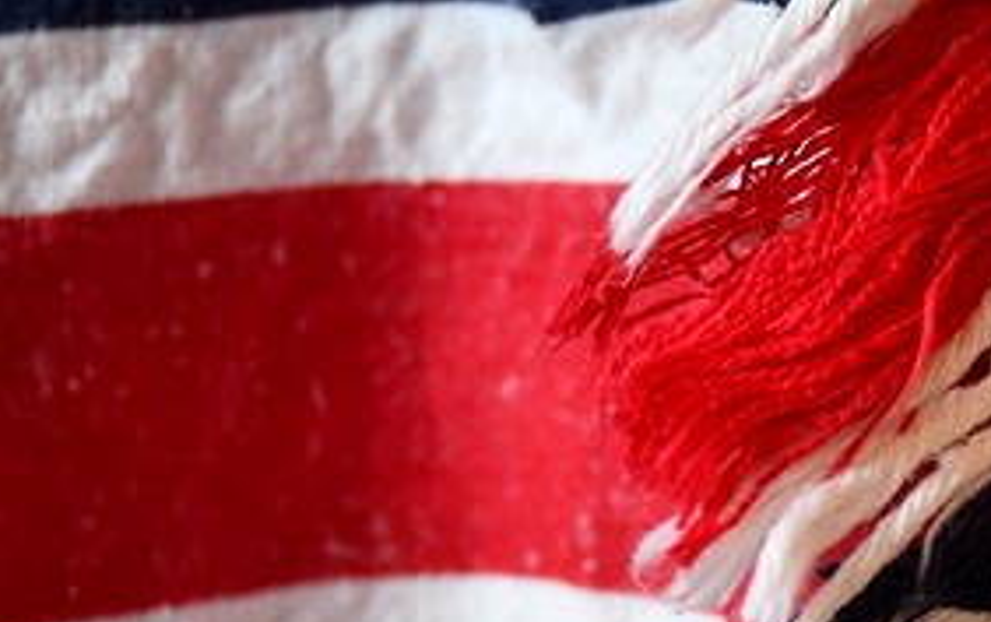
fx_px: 4597
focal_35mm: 170
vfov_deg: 7.7
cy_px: 381
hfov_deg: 12.2
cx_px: 840
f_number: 4
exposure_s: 1/125
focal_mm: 31
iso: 1100
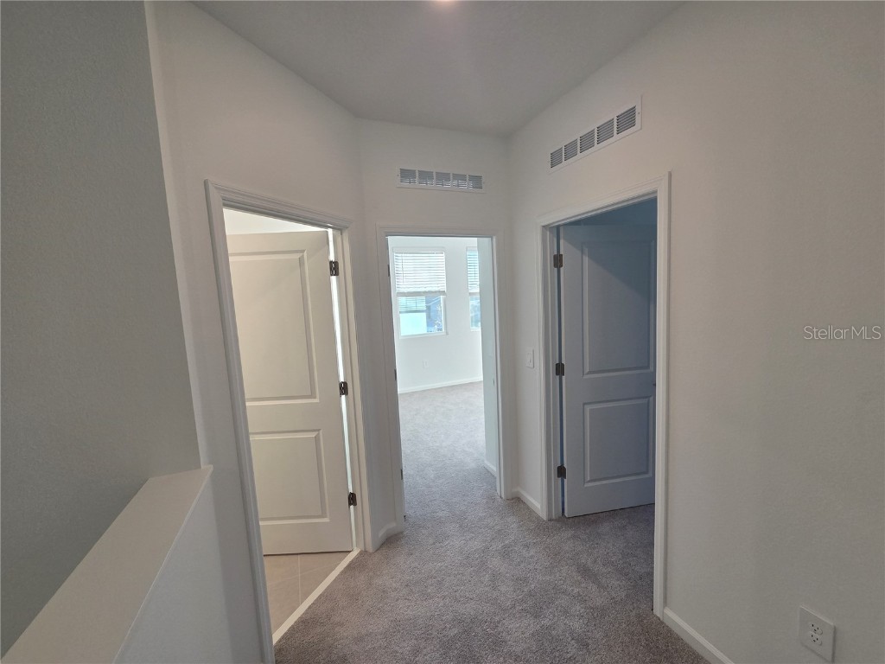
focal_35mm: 13
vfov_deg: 89.9
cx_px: 442
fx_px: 332
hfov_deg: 106.2
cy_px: 332
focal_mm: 2.2
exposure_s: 1/120
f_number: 2.2
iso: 100
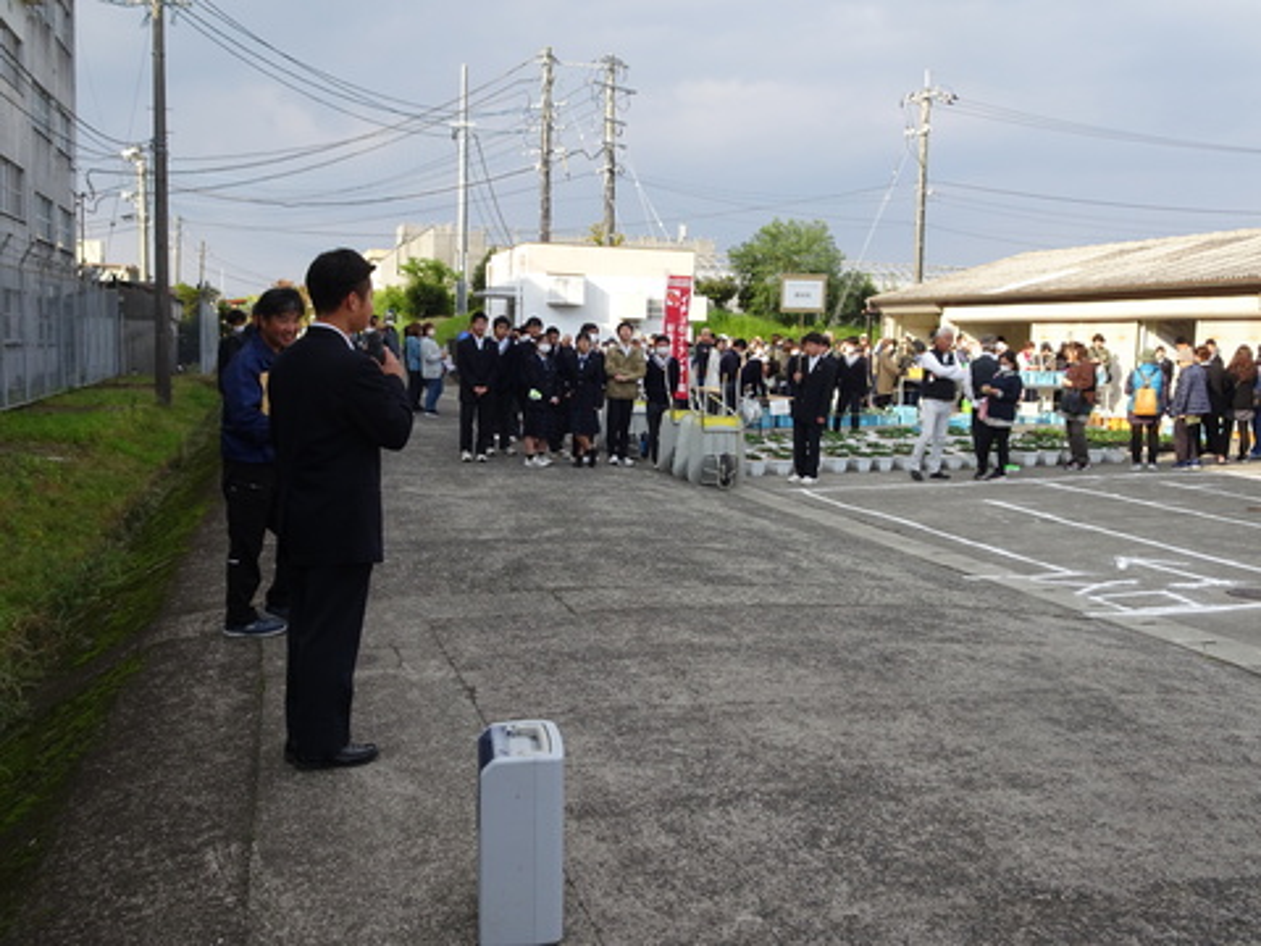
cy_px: 473
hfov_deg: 55.4
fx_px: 1202
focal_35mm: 33
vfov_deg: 42.9
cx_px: 630
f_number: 4
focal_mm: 5.61
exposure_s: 1/320
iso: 80
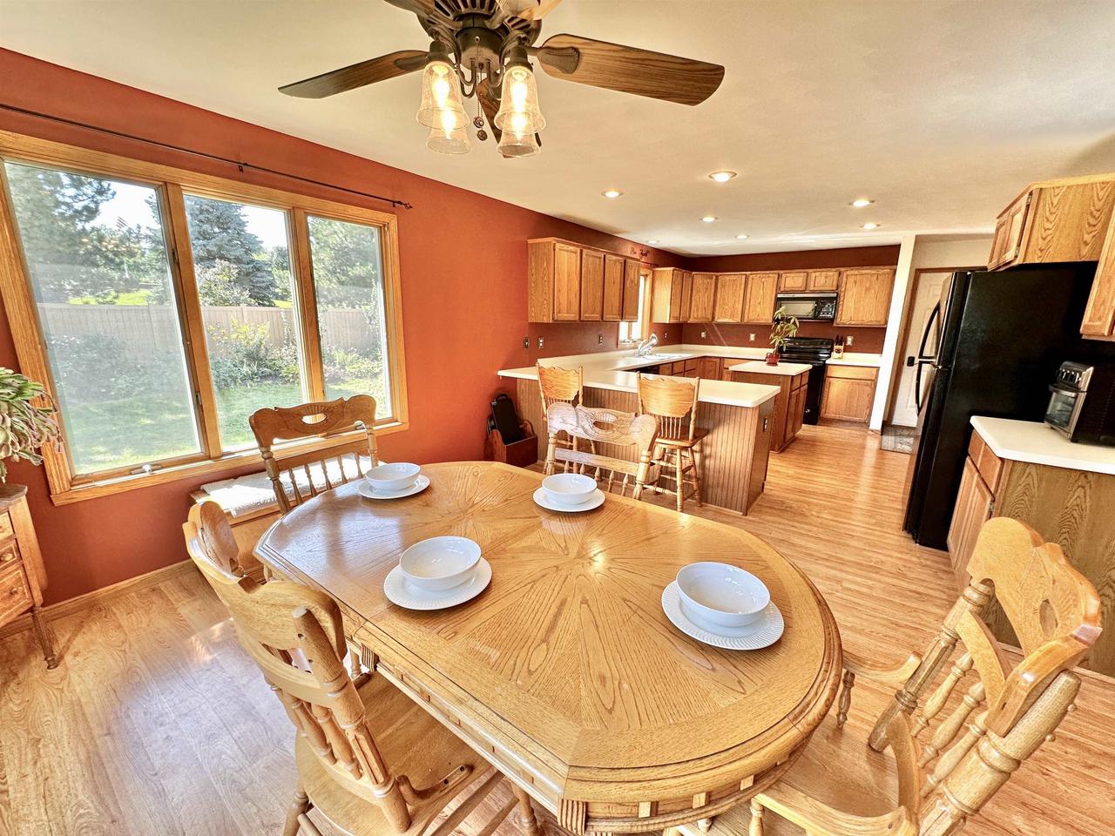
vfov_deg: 85.7
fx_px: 451
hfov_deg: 102.1
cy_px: 418
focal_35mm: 14
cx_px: 558
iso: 125
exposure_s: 1/120
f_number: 2.2
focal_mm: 2.22
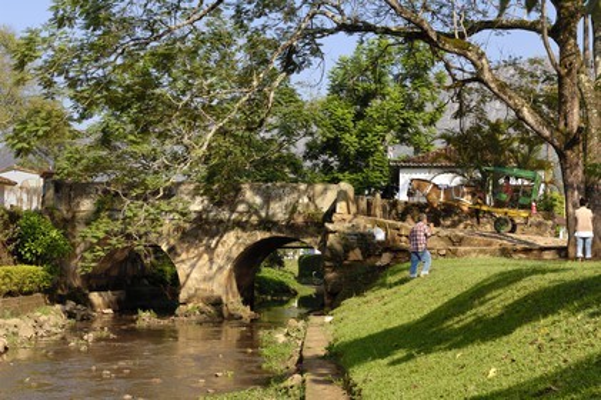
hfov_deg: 29.9
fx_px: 1126
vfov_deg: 20.1
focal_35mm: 68
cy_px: 200
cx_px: 300
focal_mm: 45
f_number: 7.1
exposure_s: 1/125
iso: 100
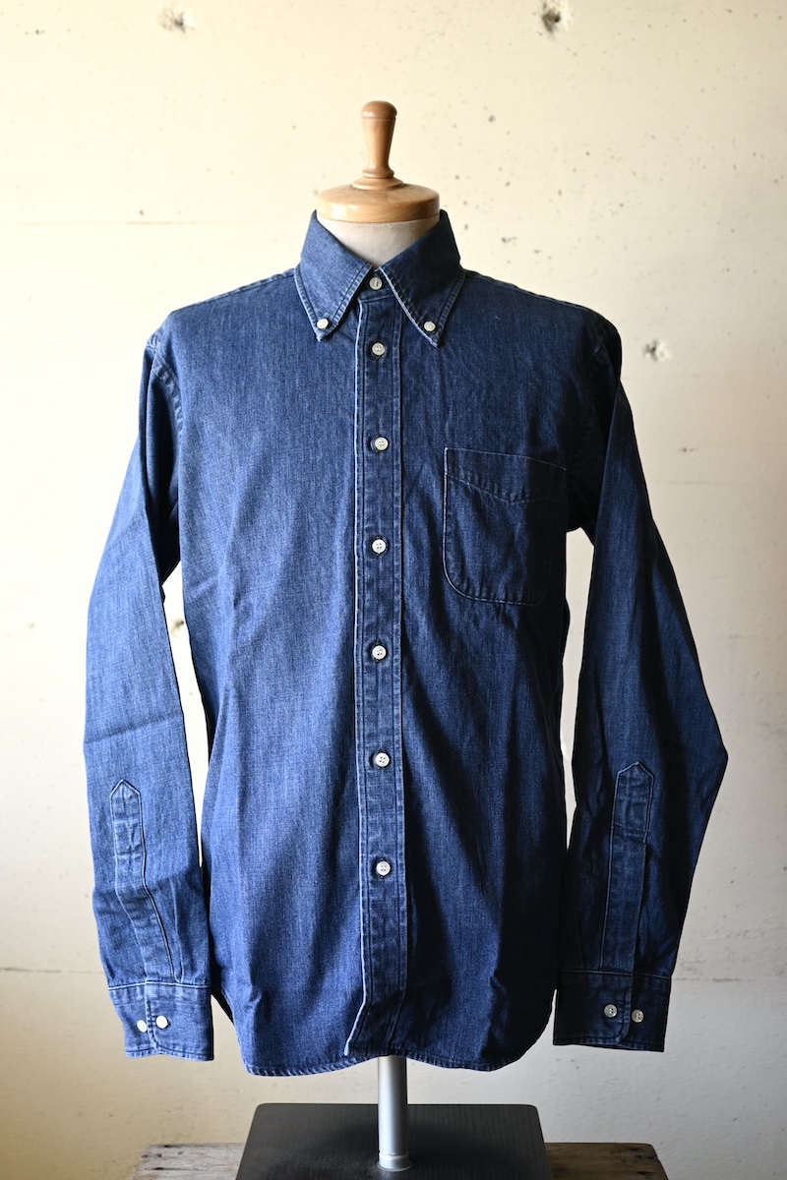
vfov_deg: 46.4
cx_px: 394
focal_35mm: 42
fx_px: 1377
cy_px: 590
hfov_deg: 31.9
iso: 100
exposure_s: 1/40
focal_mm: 28
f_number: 2.8
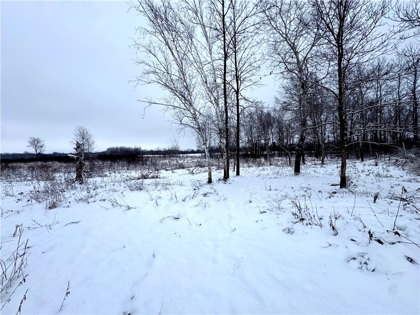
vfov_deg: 85.7
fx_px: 170
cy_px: 158
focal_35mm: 14
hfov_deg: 102.1
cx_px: 210
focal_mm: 2.22
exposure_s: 1/1600
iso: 50
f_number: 2.2
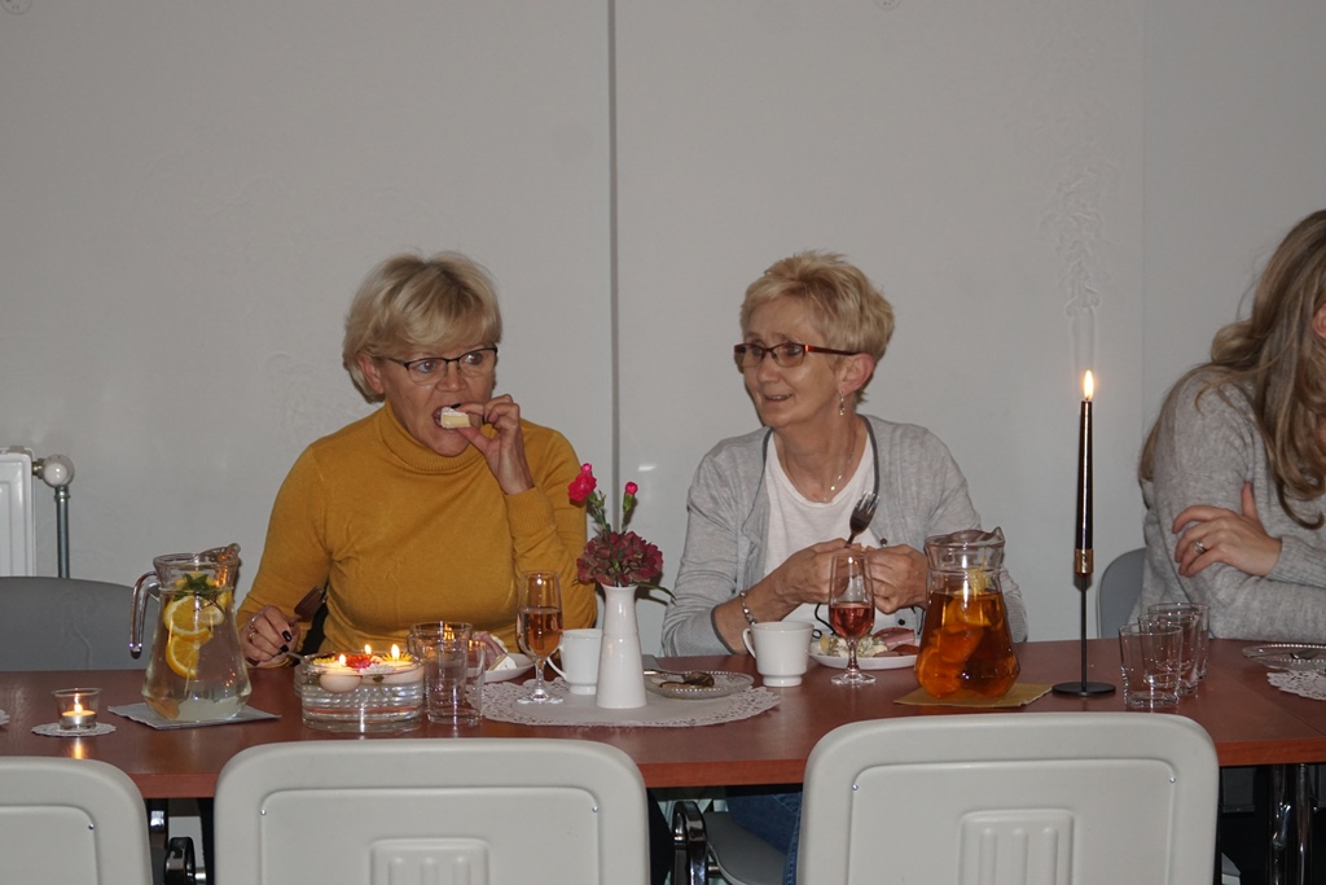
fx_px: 3868
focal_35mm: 105
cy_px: 442
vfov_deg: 13.0
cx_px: 663
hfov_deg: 19.5
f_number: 4.5
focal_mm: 70
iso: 800
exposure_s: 1/60
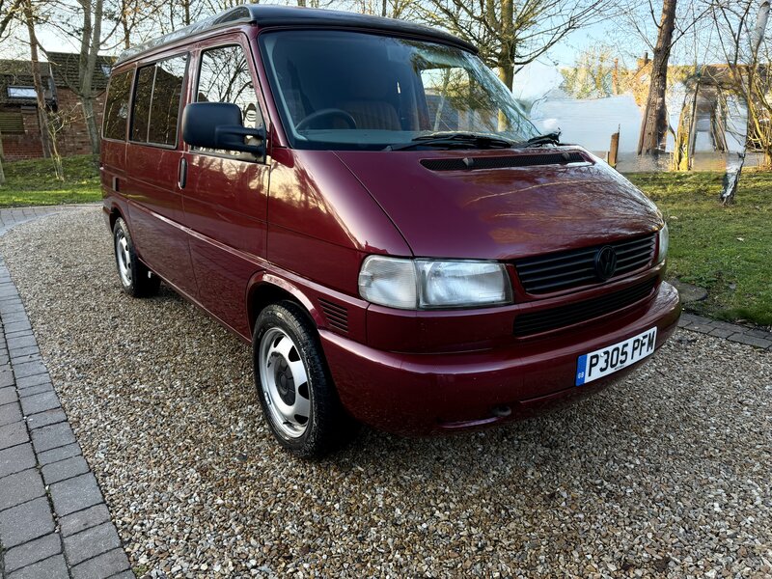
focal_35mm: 24
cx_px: 386
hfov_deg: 71.6
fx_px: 535
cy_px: 290
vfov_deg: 56.8
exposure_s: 1/198
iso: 64
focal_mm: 6.76
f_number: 1.78
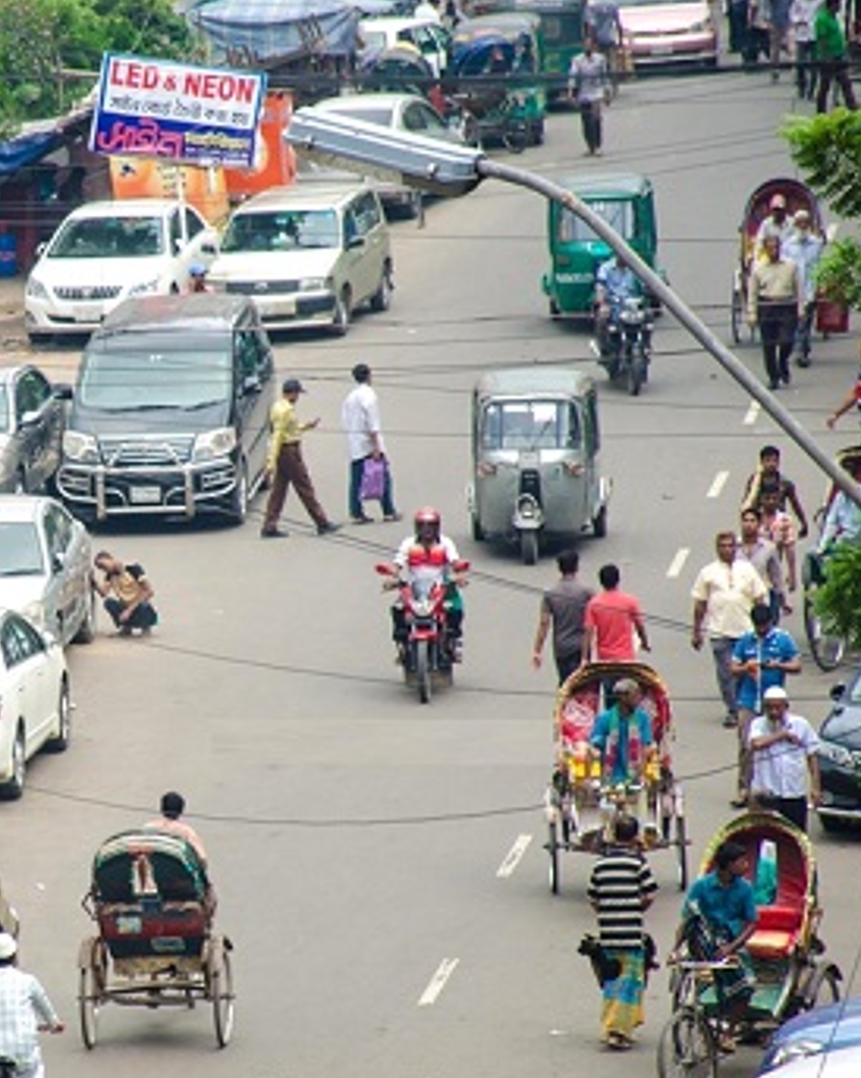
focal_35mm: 344
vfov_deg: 5.6
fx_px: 10967
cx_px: 35
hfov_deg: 4.5
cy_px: 552
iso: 100
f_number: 5.6
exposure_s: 1/80
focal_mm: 140
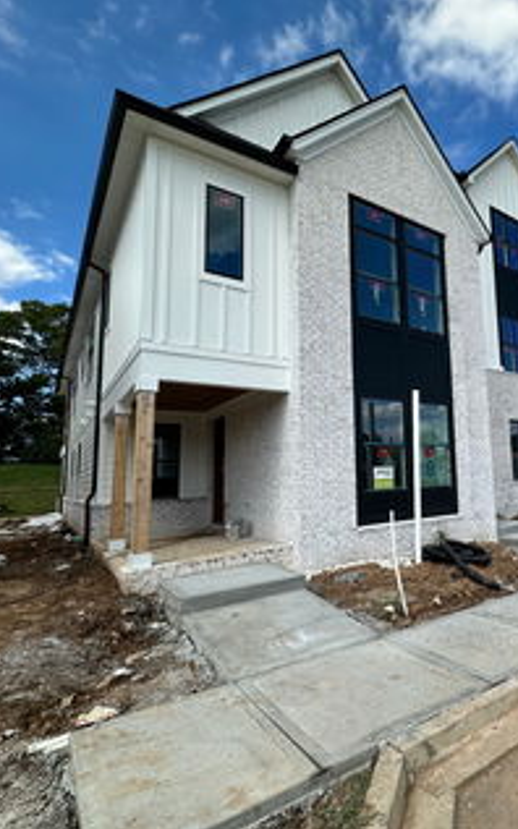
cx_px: 423
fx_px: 452
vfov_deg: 85.1
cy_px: 416
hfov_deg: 55.0
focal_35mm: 20
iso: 50
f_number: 2.2
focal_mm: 2.22
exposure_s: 1/1742
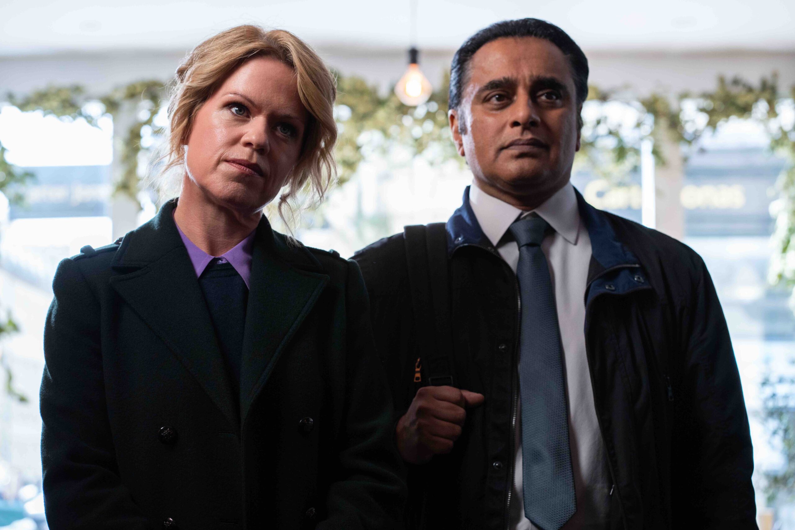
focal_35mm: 85
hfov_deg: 23.9
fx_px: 1877
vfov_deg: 16.1
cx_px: 398
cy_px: 265
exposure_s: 1/200
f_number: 5.6
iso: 1250
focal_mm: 85
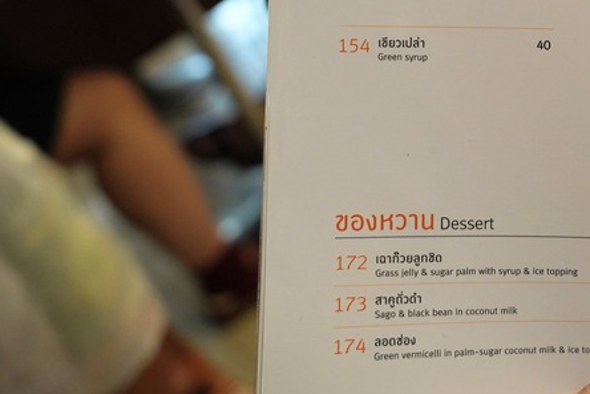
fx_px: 1032
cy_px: -1
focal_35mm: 63
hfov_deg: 29.8
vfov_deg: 20.9
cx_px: 587
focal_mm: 28
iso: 1600
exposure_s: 1/160
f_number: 3.2
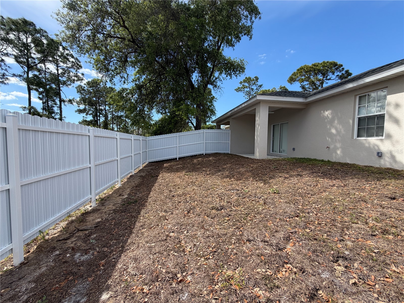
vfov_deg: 85.7
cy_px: 152
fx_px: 163
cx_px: 202
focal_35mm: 14
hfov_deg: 102.1
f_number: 2.2
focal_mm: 2.22
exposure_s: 1/770
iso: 32
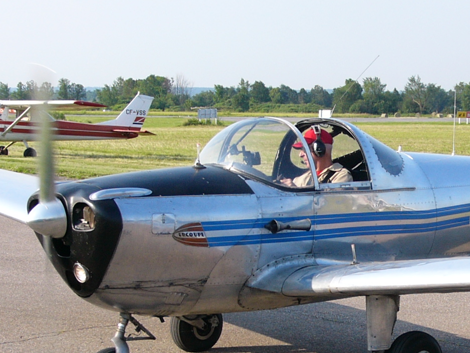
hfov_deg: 18.2
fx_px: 1453
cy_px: 282
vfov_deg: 13.8
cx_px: 361
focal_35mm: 107
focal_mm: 8.2
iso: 50
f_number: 4
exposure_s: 1/320
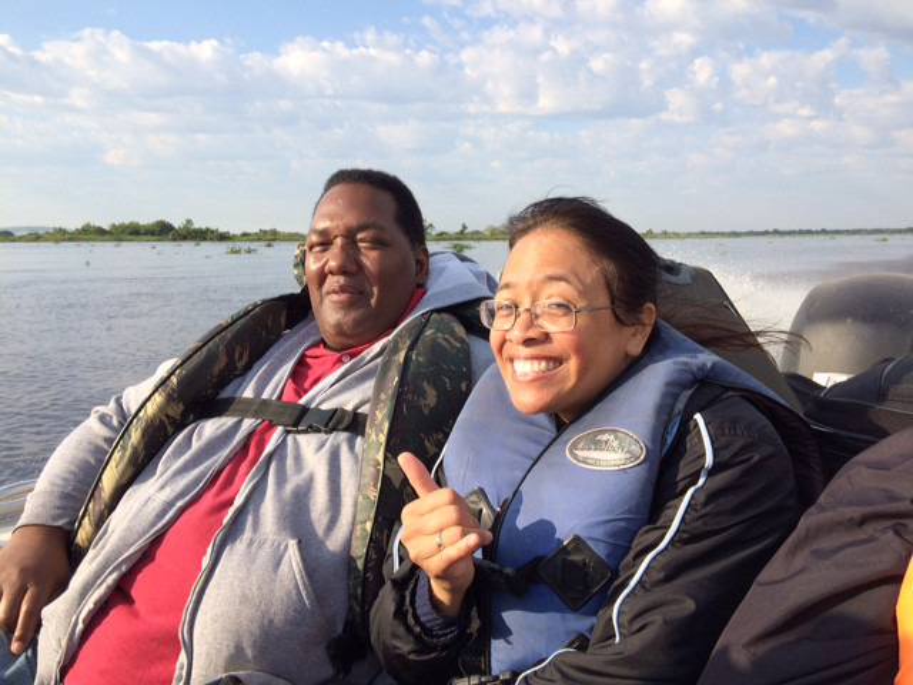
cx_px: 456
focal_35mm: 29
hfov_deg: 61.7
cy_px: 342
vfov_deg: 48.2
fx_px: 765
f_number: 2.2
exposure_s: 1/1140
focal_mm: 4.15
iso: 32
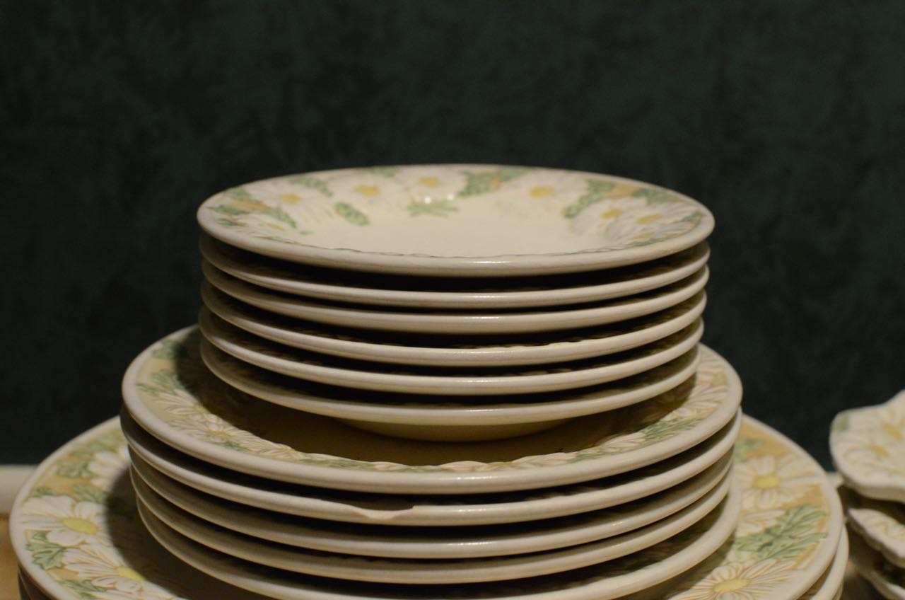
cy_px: 300
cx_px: 452
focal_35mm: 52
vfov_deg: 25.6
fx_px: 1317
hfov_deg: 37.9
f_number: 4.5
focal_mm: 35
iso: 2500
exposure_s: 1/125
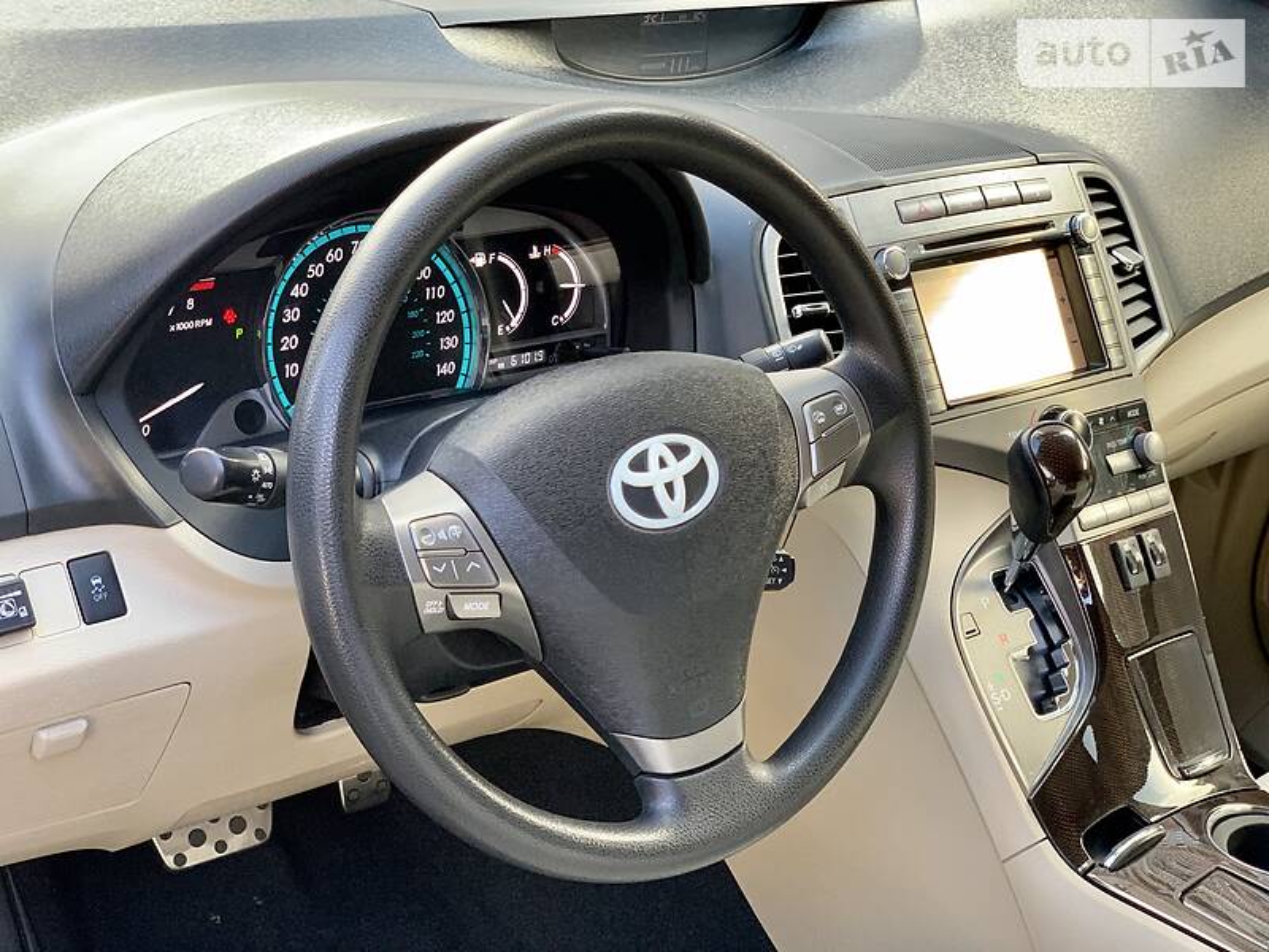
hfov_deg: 36.8
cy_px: 476
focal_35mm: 52
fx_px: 1906
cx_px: 634
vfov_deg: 28.0
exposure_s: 1/71
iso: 125
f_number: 2.4
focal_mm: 6
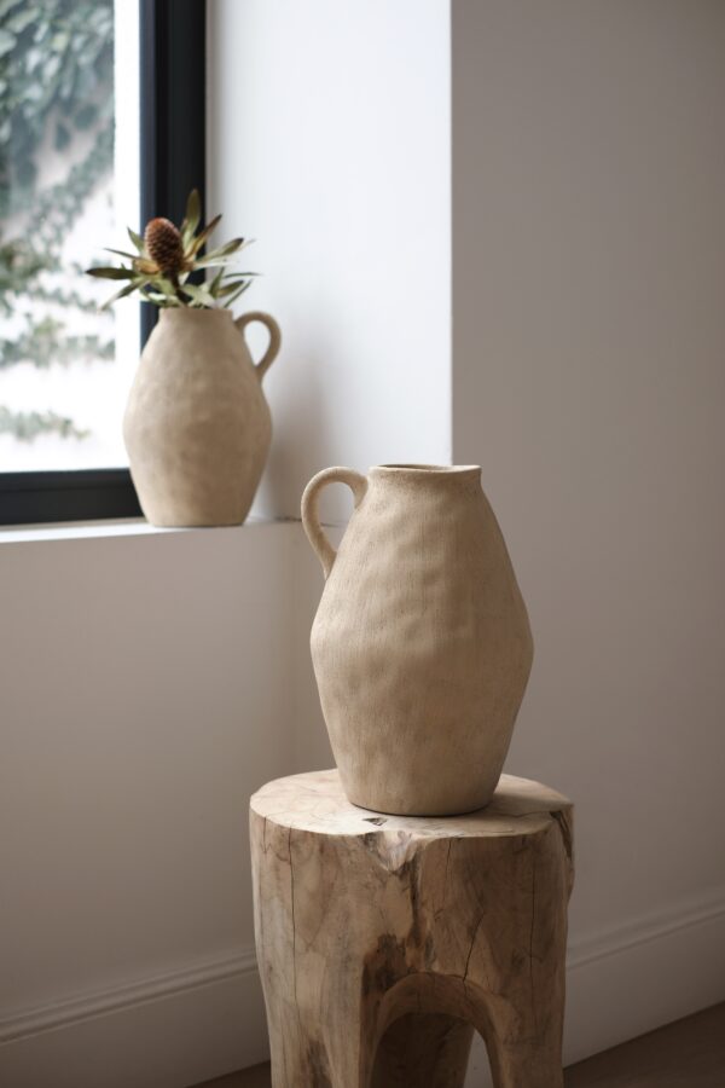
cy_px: 544
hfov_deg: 25.5
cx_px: 362
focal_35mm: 53
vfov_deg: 37.5
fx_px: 1601
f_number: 2.8
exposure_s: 1/52
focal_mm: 35
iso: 250
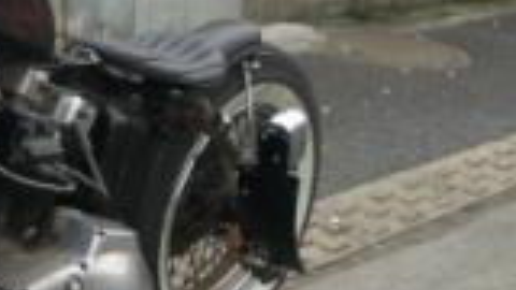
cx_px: -100
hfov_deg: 18.9
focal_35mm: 107
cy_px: 119
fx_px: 1464
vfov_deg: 11.3
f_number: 2.6
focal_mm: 5.8
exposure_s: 1/200
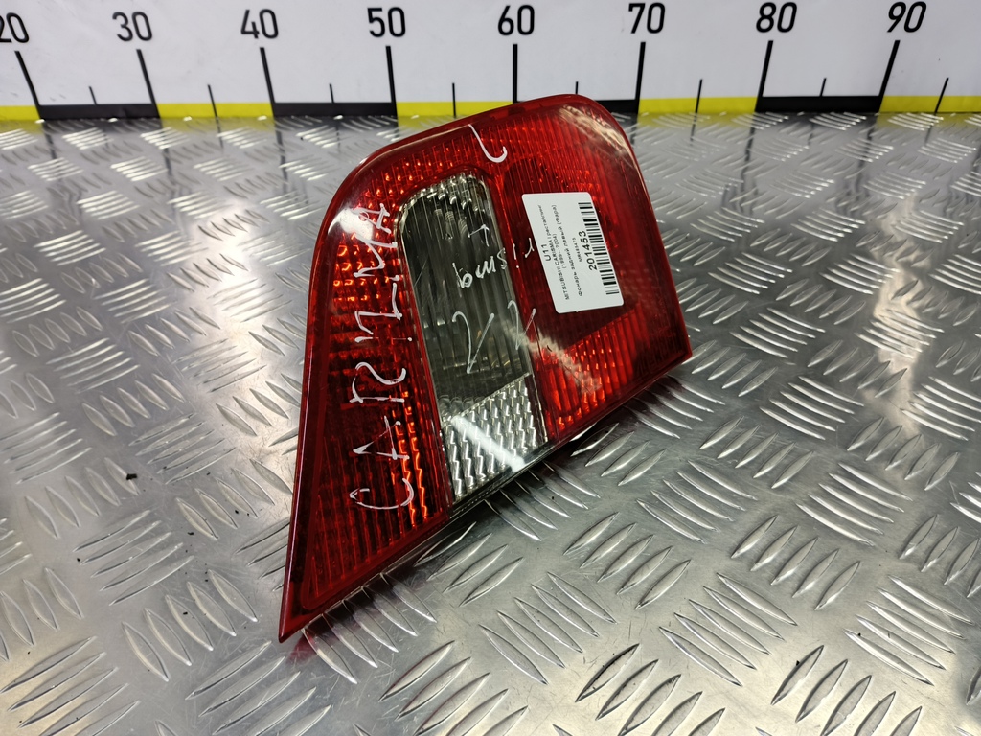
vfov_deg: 58.9
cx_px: 490
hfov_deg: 73.9
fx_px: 652
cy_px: 368
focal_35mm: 23
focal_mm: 4.11
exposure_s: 1/33.3
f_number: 1.6
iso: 110
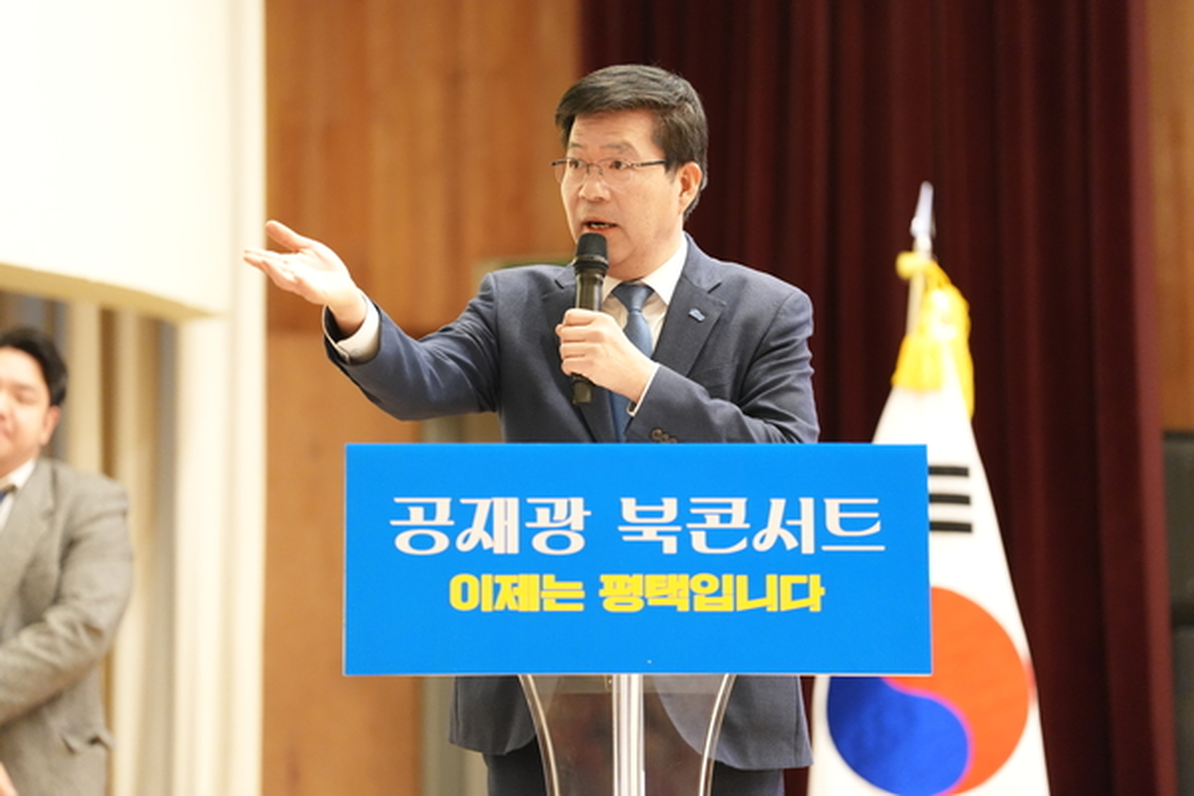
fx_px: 5638
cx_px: 597
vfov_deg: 8.1
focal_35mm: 170
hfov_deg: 12.1
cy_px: 398
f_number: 2.8
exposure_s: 1/200
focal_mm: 170
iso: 5000
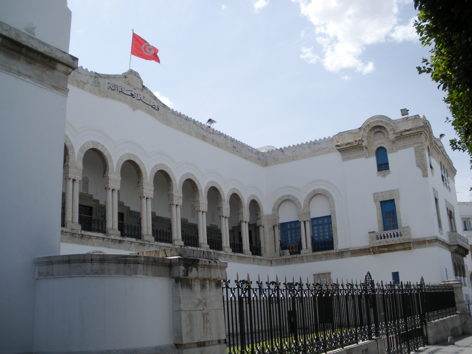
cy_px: 177
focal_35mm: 36
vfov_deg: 39.7
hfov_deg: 51.4
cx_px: 236
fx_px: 491
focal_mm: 6.3
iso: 64
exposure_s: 1/850
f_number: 3.5
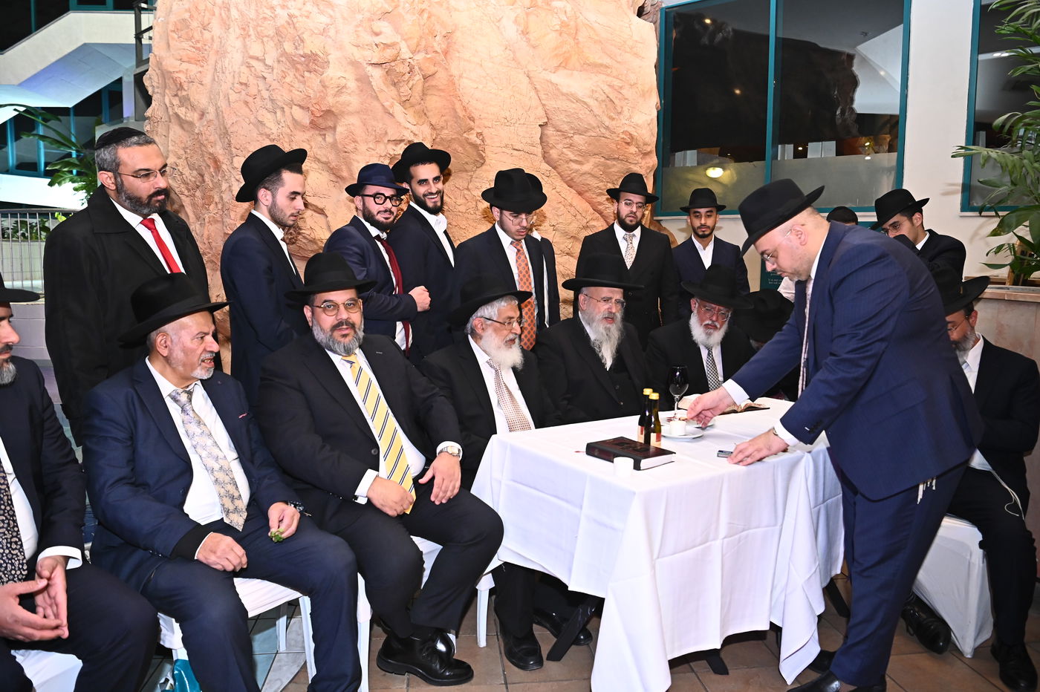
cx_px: 520
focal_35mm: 24
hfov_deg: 73.8
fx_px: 693
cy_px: 346
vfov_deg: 53.1
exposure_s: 1/160
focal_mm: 24
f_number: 4.5
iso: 3200
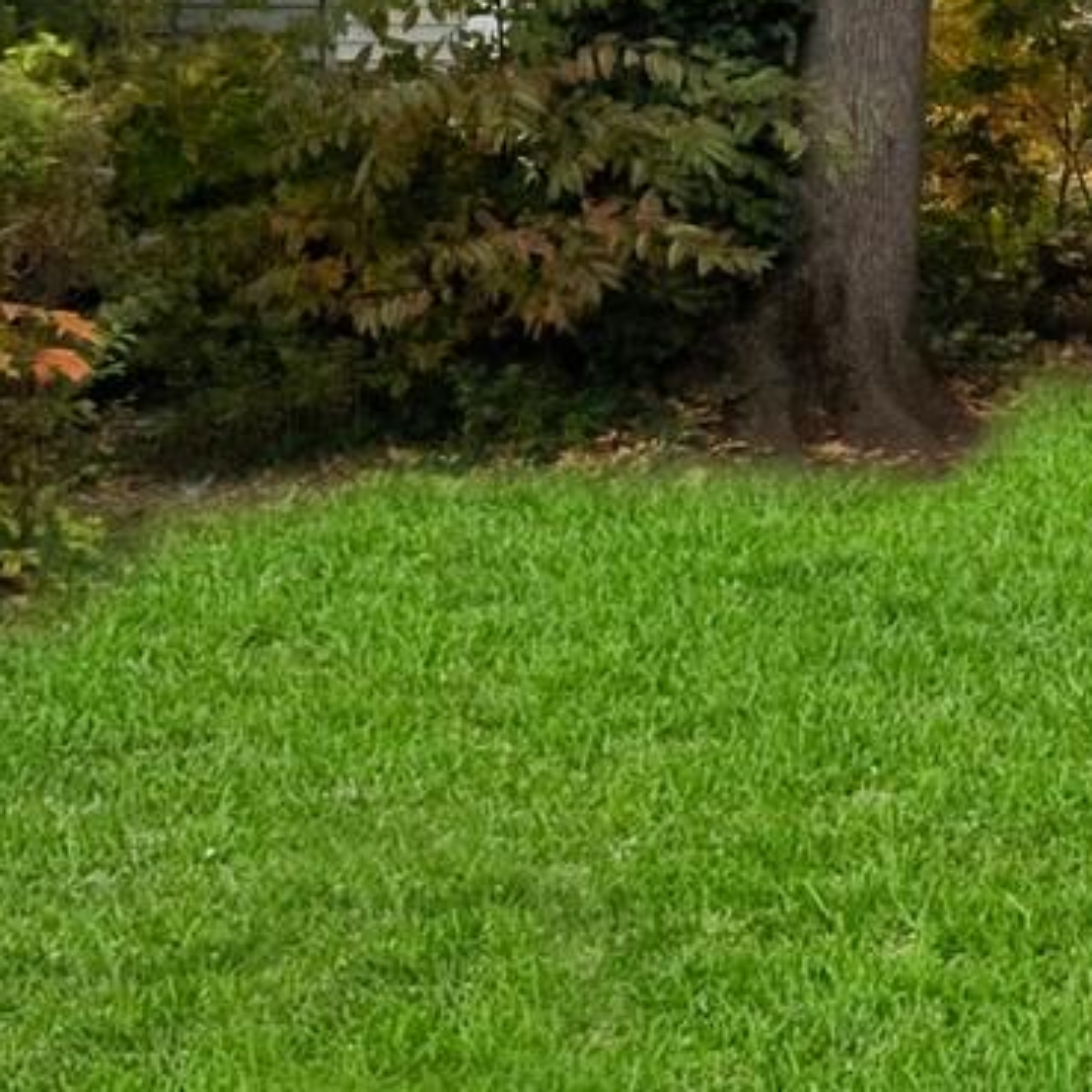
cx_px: 2696
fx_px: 3533
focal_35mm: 99
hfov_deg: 12.9
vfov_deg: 17.1
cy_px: -55
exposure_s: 1/125
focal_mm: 14
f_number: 10
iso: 2000
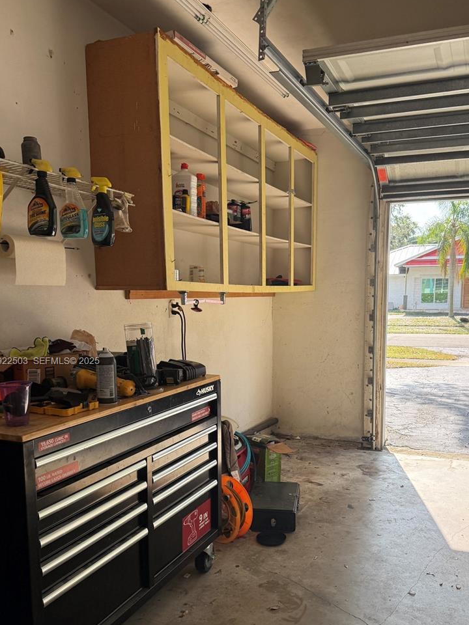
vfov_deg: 59.7
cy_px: 362
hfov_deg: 46.6
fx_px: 542
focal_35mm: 30
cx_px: 272
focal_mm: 6.76
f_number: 1.78
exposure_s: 1/547
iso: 100
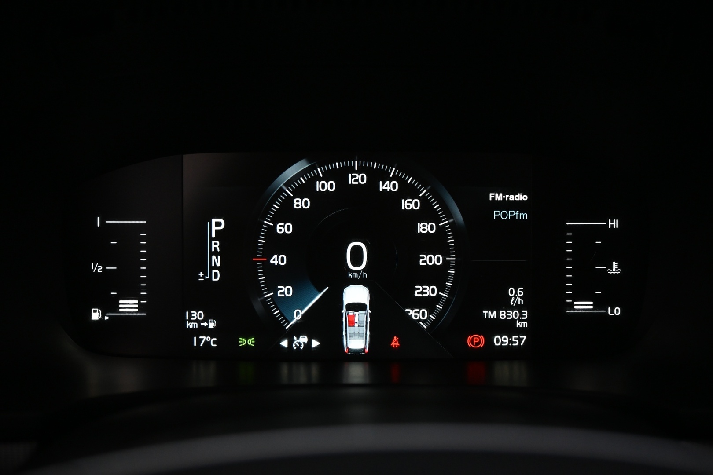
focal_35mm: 34
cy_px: 238
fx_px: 668
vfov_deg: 39.1
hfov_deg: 56.1
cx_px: 356
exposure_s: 1/40
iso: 1100
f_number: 4
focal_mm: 22.5
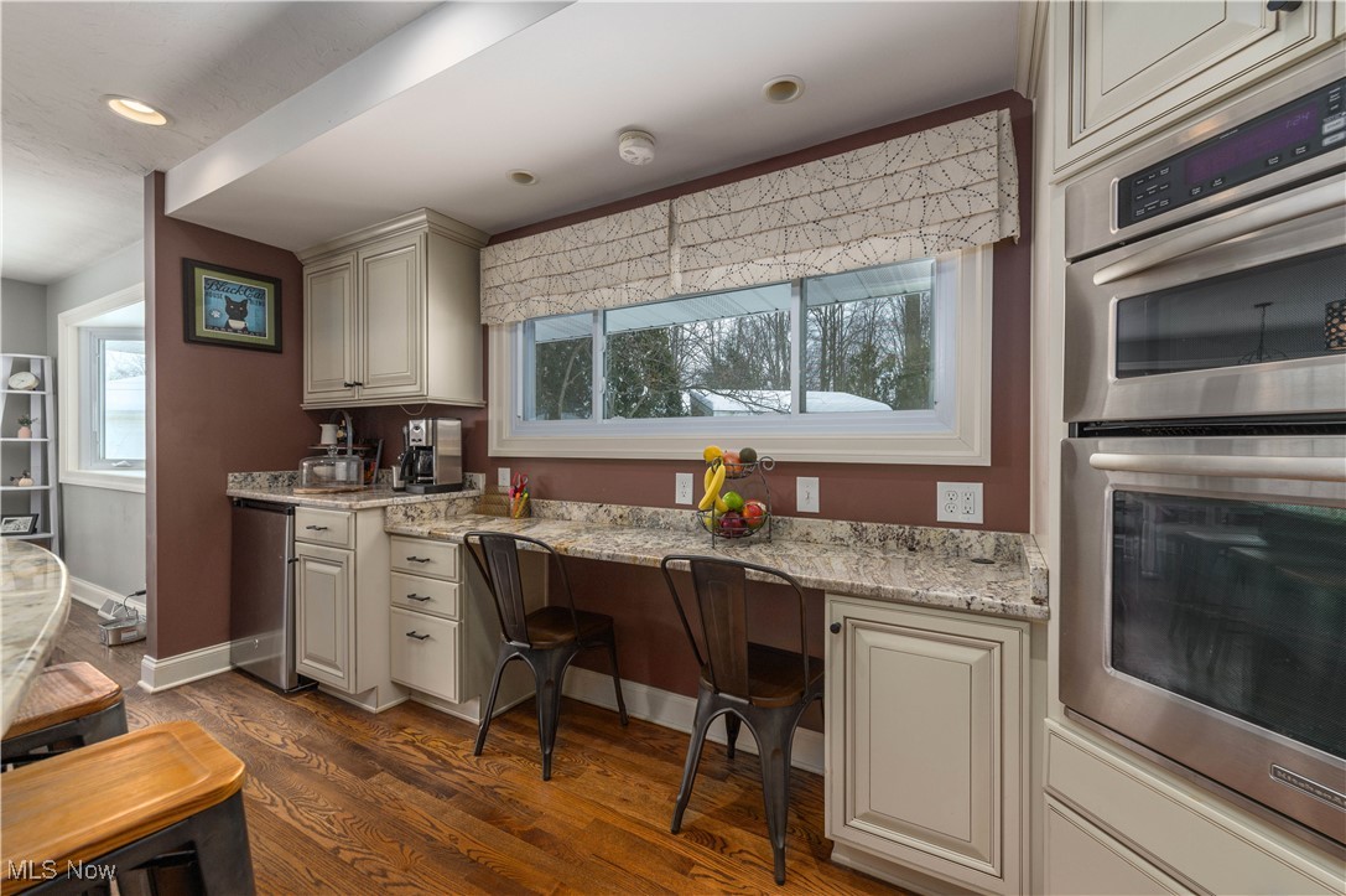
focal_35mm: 14
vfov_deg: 81.1
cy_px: 448
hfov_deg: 104.3
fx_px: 523
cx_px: 673
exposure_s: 1/60
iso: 200
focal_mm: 14
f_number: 9
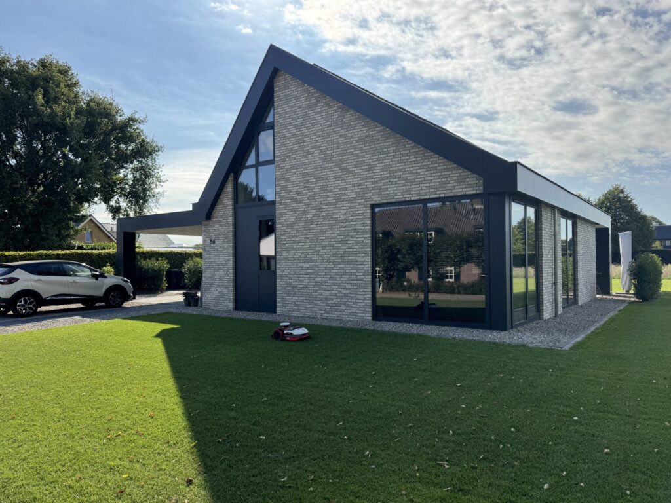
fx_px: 465
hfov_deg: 71.6
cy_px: 252
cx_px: 336
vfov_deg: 56.8
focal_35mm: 24
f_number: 1.78
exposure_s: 1/4049
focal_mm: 6.76
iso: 80
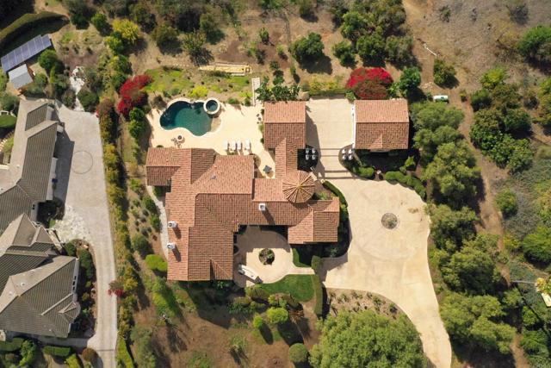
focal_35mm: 28
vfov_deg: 46.4
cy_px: 184
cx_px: 276
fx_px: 429
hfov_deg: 65.5
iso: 1600
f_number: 5
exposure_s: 1/320
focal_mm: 10.26
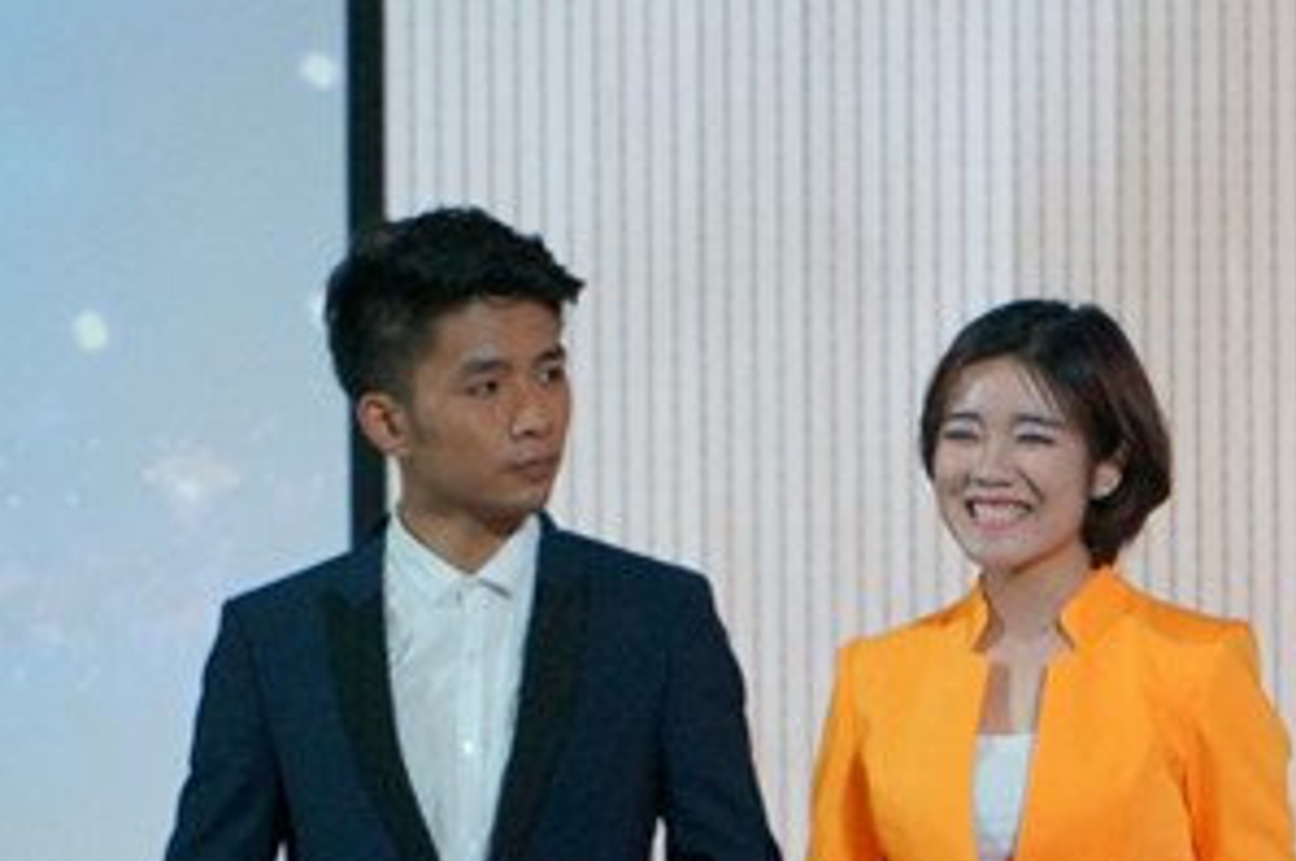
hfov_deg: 5.7
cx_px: 535
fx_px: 13018
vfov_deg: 3.8
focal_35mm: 362
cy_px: 678
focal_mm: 120
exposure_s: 1/200
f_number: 5.6
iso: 2500
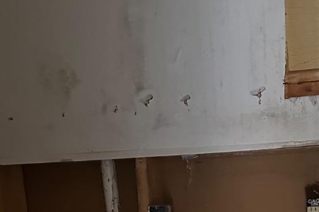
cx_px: 180
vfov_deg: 16.8
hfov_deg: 27.3
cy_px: 310
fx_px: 655
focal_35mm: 74
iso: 1000
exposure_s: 1/35
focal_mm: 6.86
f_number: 1.78
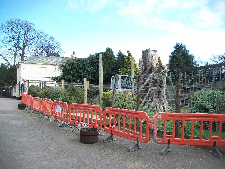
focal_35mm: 32
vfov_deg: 44.2
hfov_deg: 56.8
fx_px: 208
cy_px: 84
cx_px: 112
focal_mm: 5.7
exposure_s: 1/500
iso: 112
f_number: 2.9
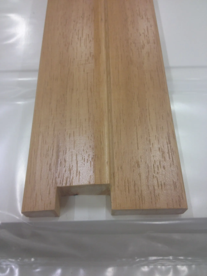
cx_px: 104
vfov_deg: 52.6
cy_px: 138
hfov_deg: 40.7
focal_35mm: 35
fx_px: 279
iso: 50
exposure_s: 1/30
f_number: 2.4
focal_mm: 4.28
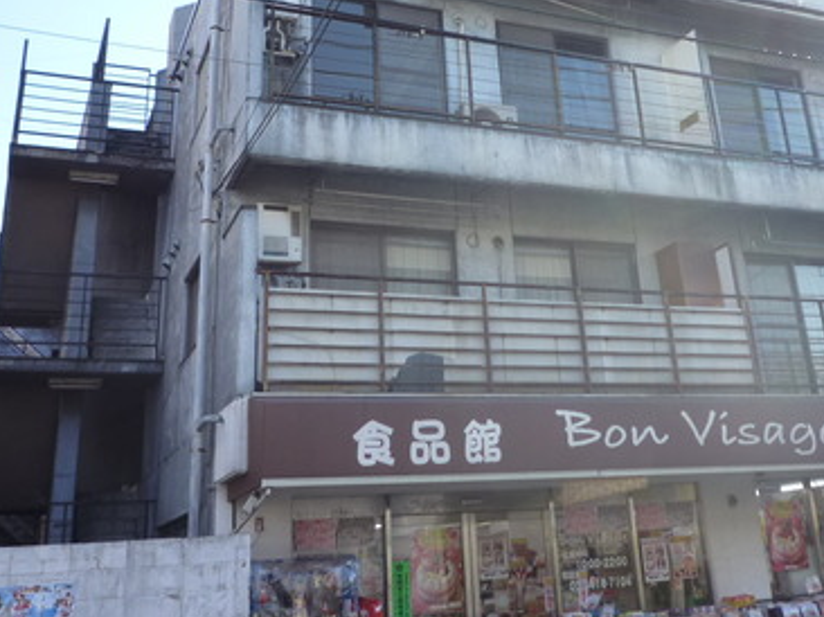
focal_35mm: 41
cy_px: 142
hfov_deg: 45.6
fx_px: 975
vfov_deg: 34.2
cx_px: 491
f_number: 2.8
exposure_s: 1/250
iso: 125
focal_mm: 4.4
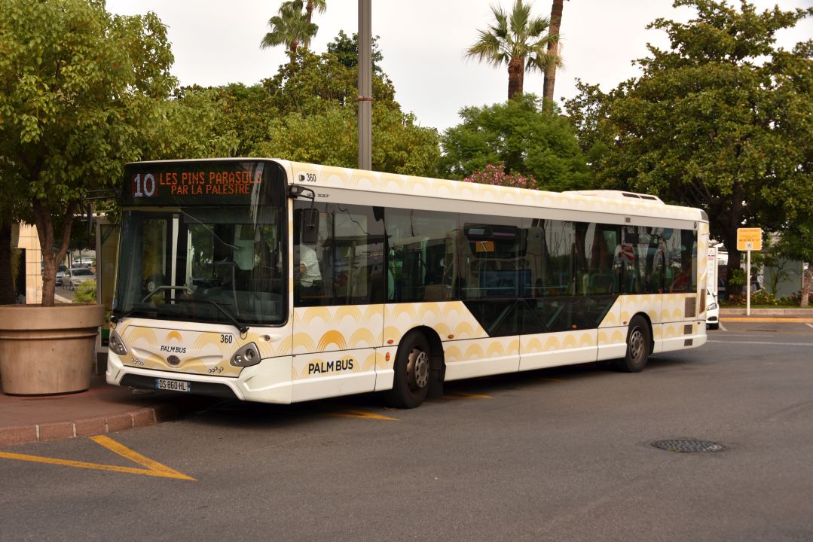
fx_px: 1129
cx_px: 406
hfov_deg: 39.6
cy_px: 271
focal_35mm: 50
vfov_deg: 27.0
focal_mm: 50
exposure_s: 1/200
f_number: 7.1
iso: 100
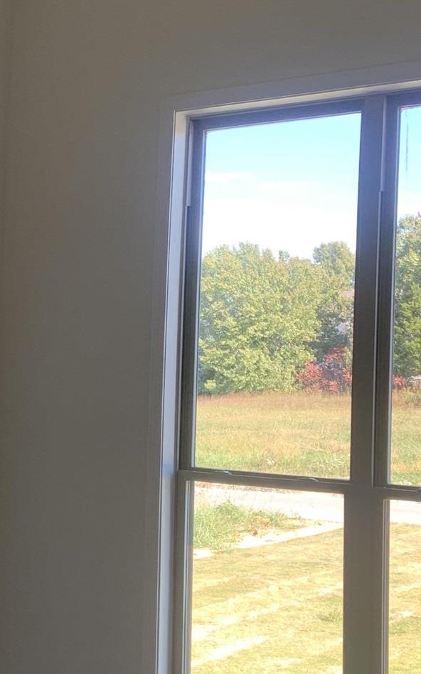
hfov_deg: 19.1
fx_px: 1231
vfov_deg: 30.6
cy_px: 329
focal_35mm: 67
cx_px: 52
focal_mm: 4.25
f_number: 1.8
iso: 32
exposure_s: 1/122
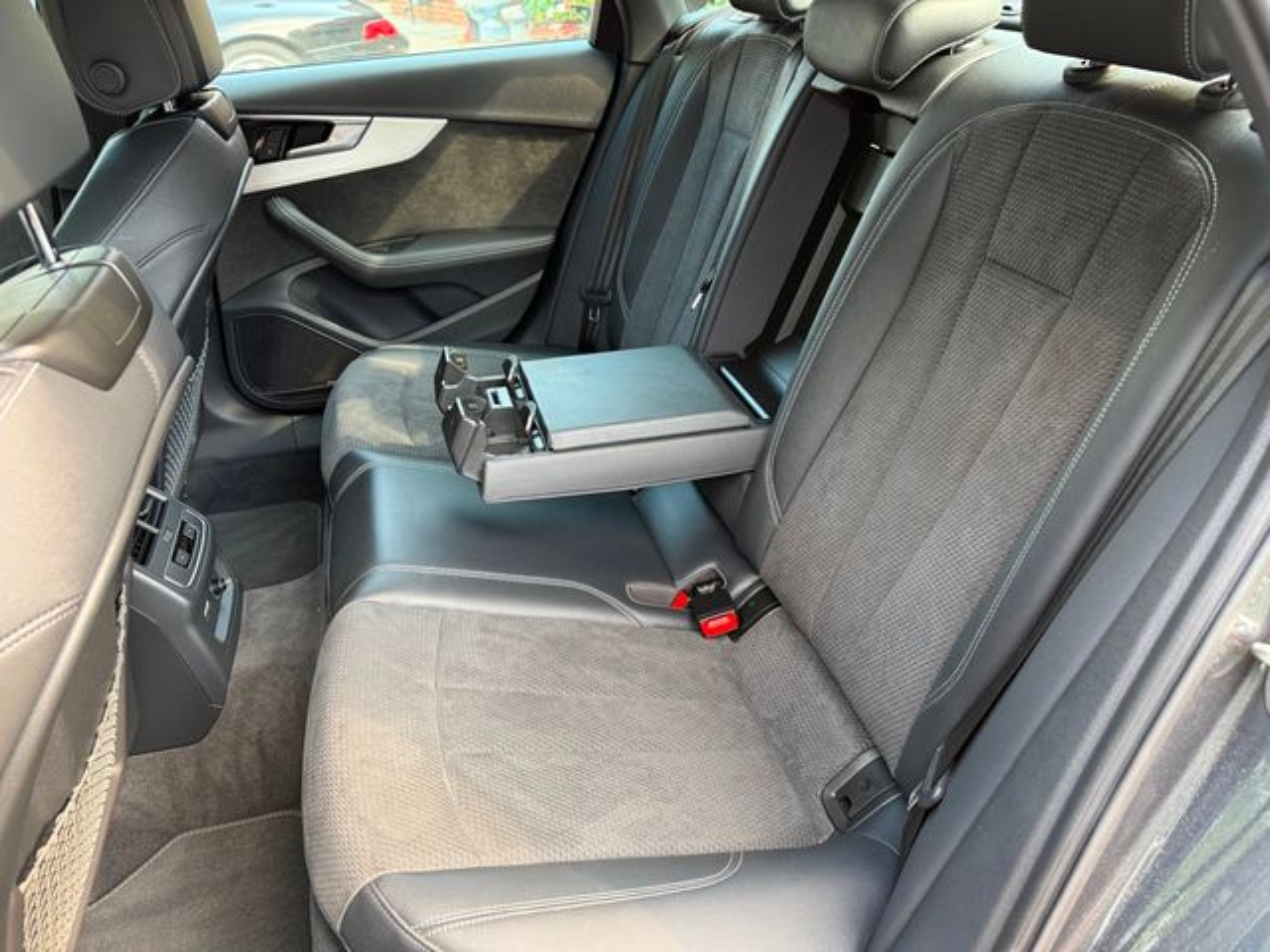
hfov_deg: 71.6
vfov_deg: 56.8
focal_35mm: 24
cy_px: 476
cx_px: 635
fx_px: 881
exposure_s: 1/115
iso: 200
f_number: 1.78
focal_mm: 6.76
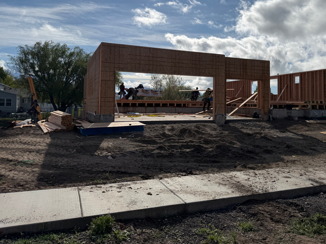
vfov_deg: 46.4
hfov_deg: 59.5
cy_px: 93
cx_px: 194
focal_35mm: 30
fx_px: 282
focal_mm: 6.76
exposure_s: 1/14286
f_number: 1.78
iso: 80
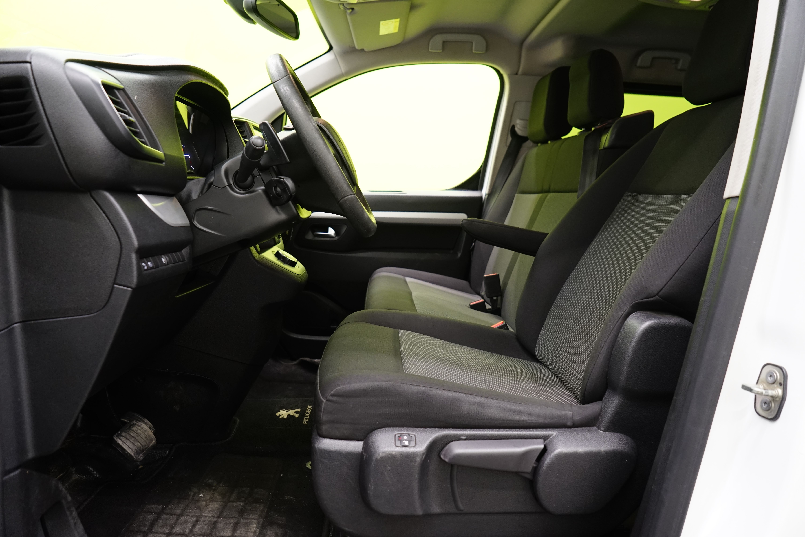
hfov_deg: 73.7
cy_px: 268
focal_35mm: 24
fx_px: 537
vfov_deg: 53.1
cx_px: 402
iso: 1000
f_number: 4.5
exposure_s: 1/25
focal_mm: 24
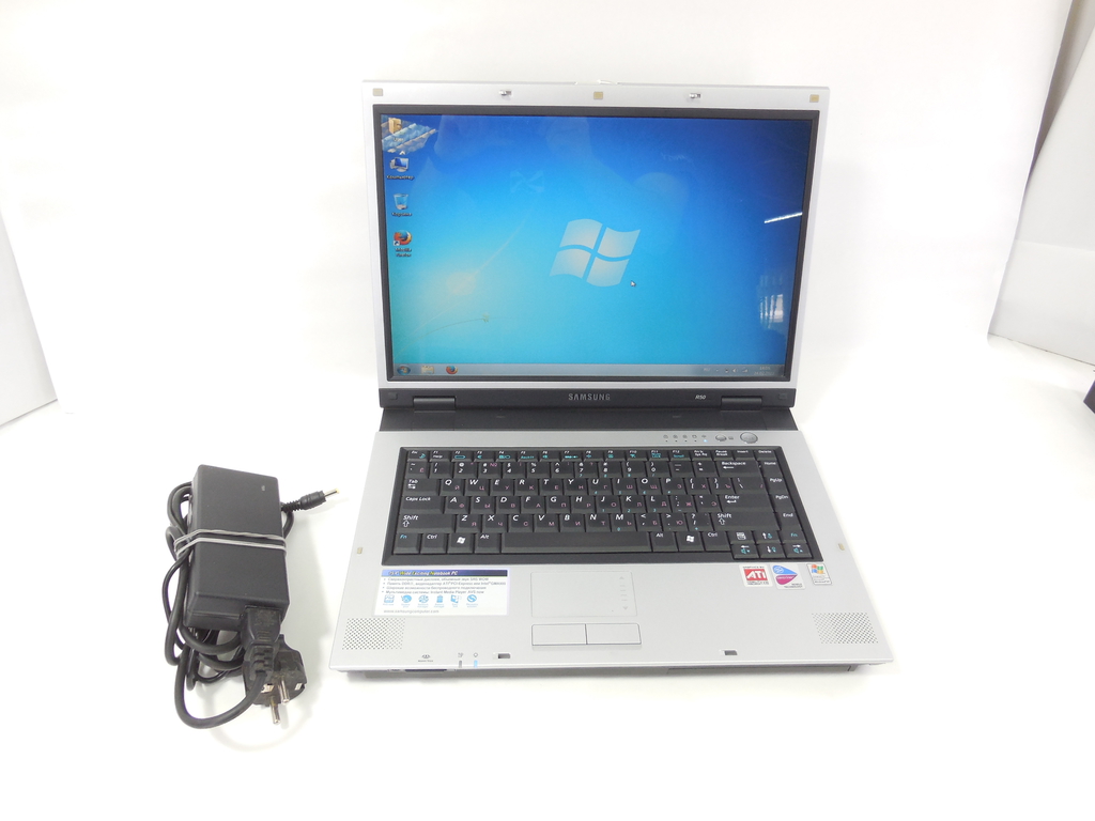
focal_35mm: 25
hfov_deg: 69.4
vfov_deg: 54.9
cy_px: 410
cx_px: 548
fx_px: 791
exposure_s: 1/30
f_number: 3.1
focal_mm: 4.5
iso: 160
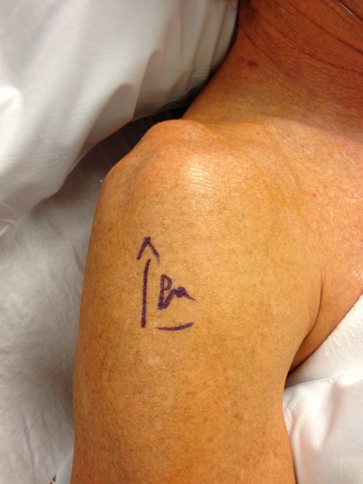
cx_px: 182
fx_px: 461
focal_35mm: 33
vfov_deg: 55.4
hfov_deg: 42.9
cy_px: 242
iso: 50
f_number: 2.4
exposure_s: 1/24
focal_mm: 4.13
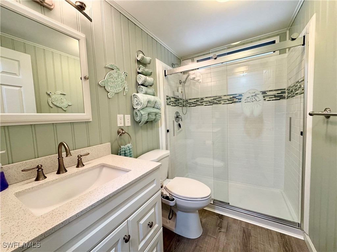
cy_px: 126
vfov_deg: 85.7
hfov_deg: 102.1
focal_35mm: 14
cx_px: 168
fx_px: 136
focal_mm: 2.22
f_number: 2.2
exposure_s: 1/120
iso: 250
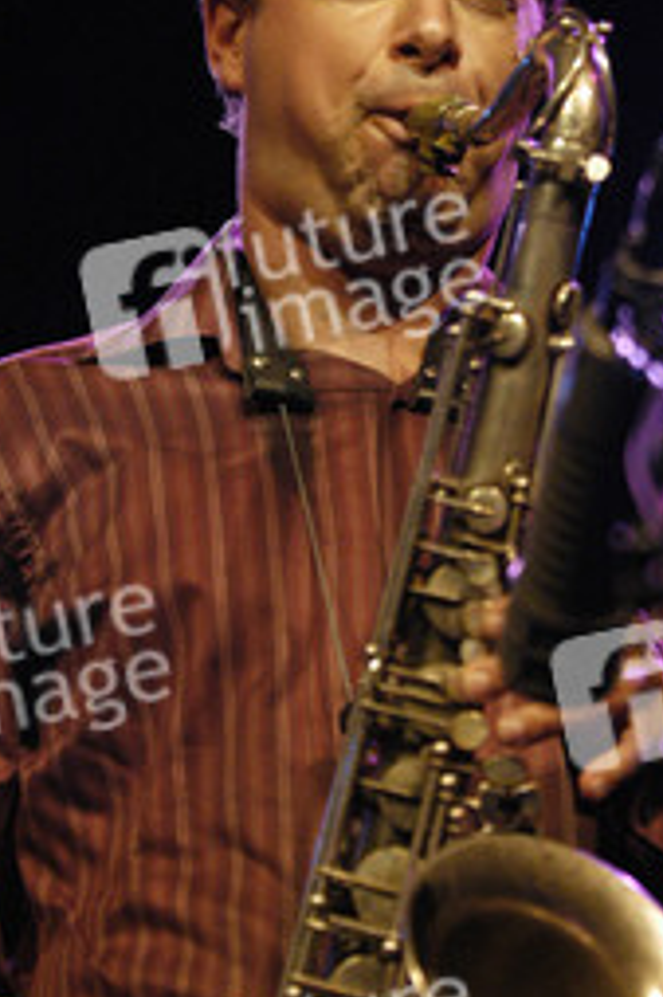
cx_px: 396
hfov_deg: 7.3
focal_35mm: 189
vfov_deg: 10.9
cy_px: 483
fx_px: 5228
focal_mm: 80
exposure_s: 1/180
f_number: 3.3
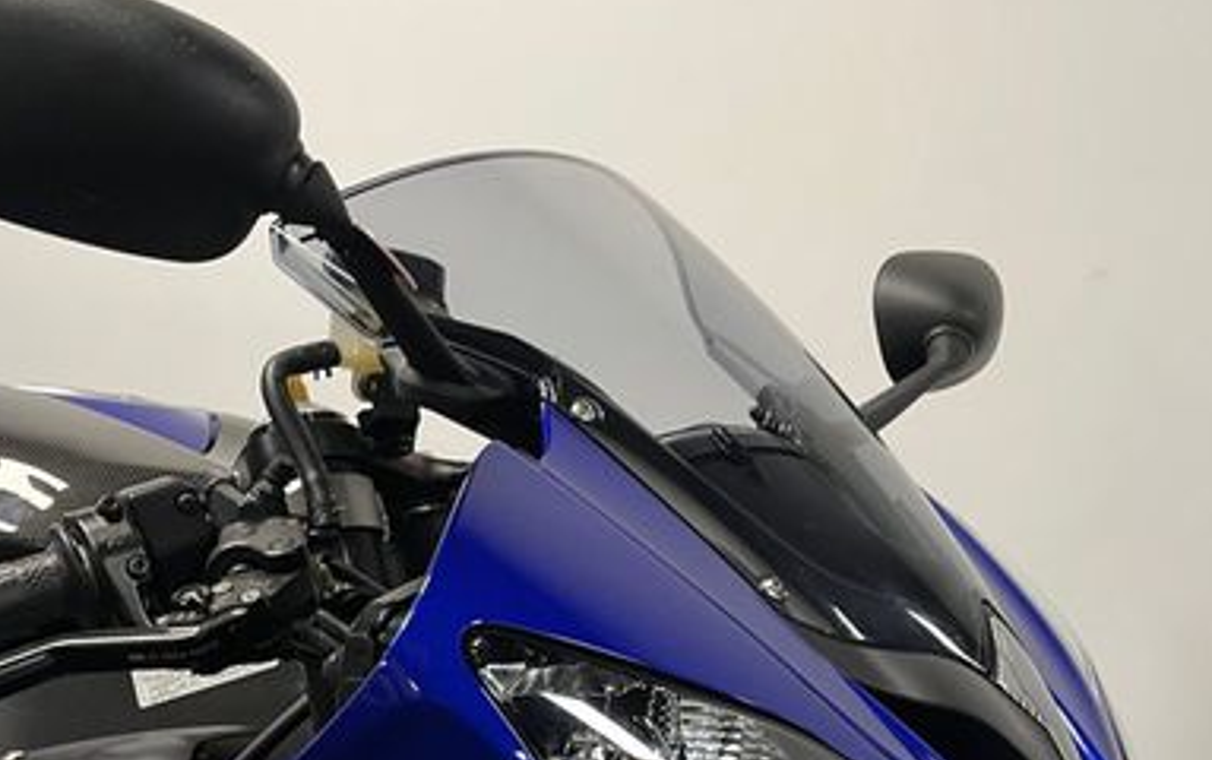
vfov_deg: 27.8
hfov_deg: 43.4
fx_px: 1521
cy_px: 538
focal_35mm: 46
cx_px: 677
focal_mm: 5.1
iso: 80
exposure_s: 1/50
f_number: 1.6
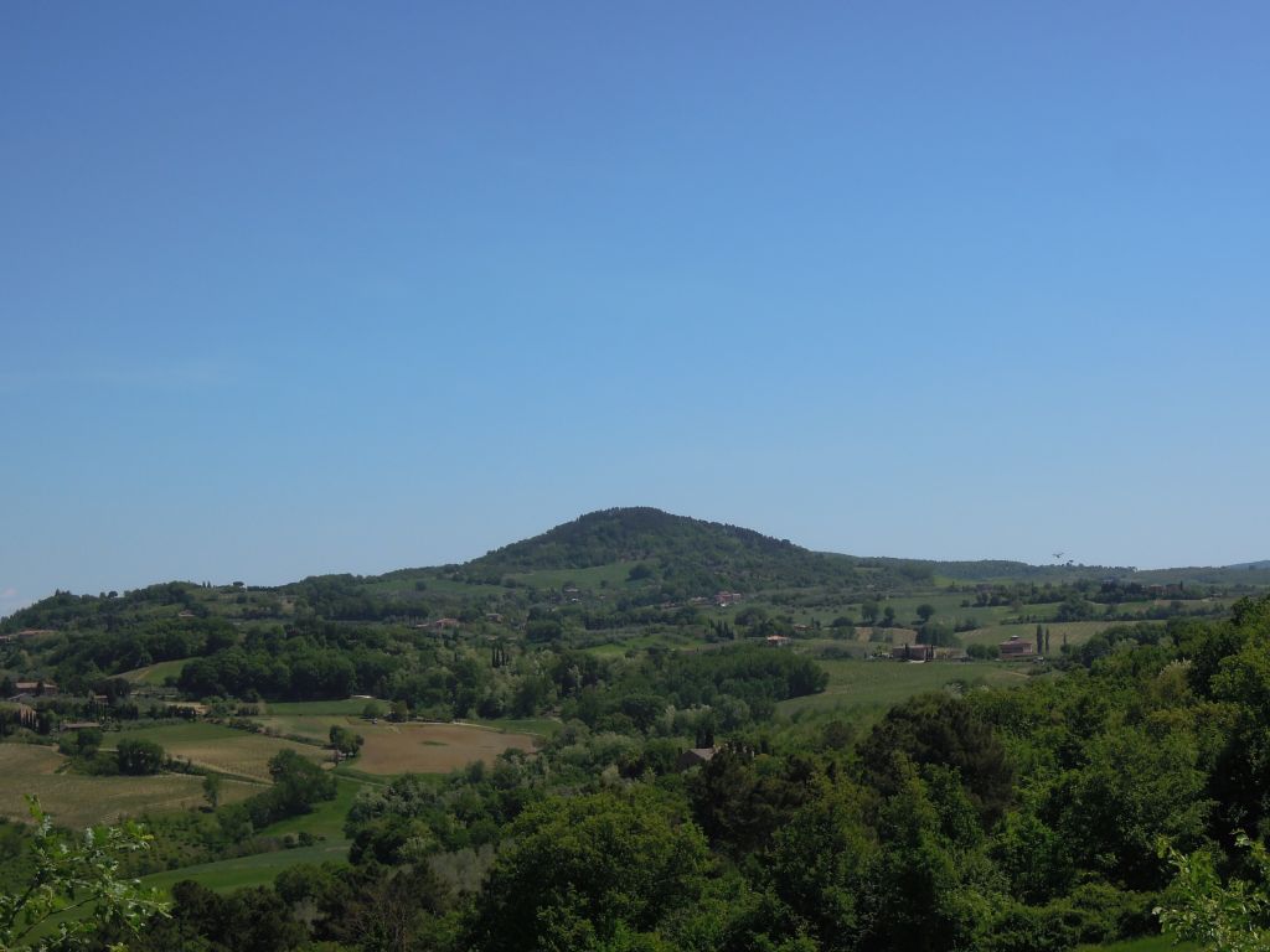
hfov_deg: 27.8
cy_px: 476
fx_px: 2568
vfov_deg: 21.0
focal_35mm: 70
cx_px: 635
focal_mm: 12.5
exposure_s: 1/1250
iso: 160
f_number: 5
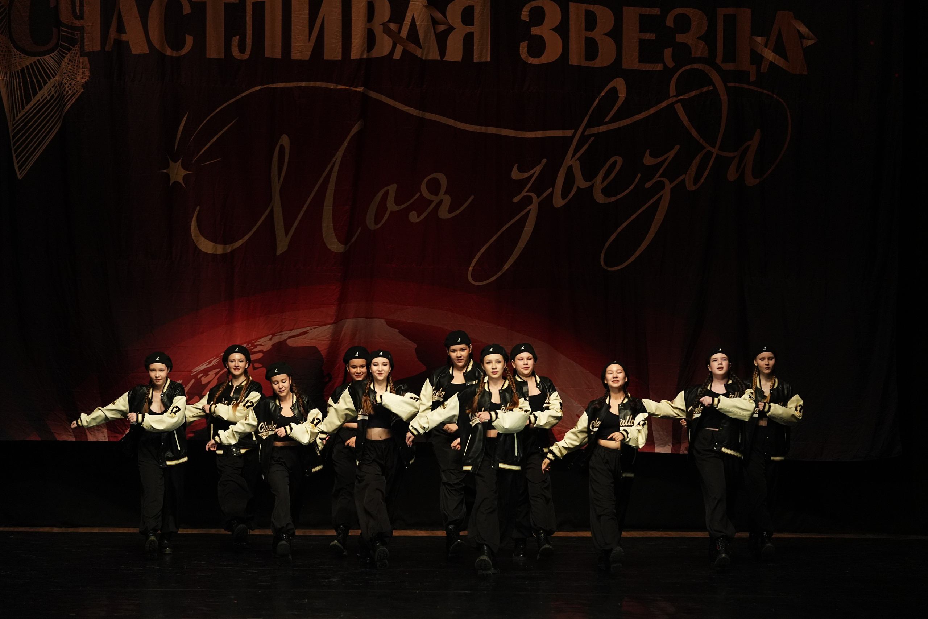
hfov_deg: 15.3
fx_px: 3454
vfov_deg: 10.2
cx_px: 464
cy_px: 310
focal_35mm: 134
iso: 3200
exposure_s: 1/400
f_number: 2.8
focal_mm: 134
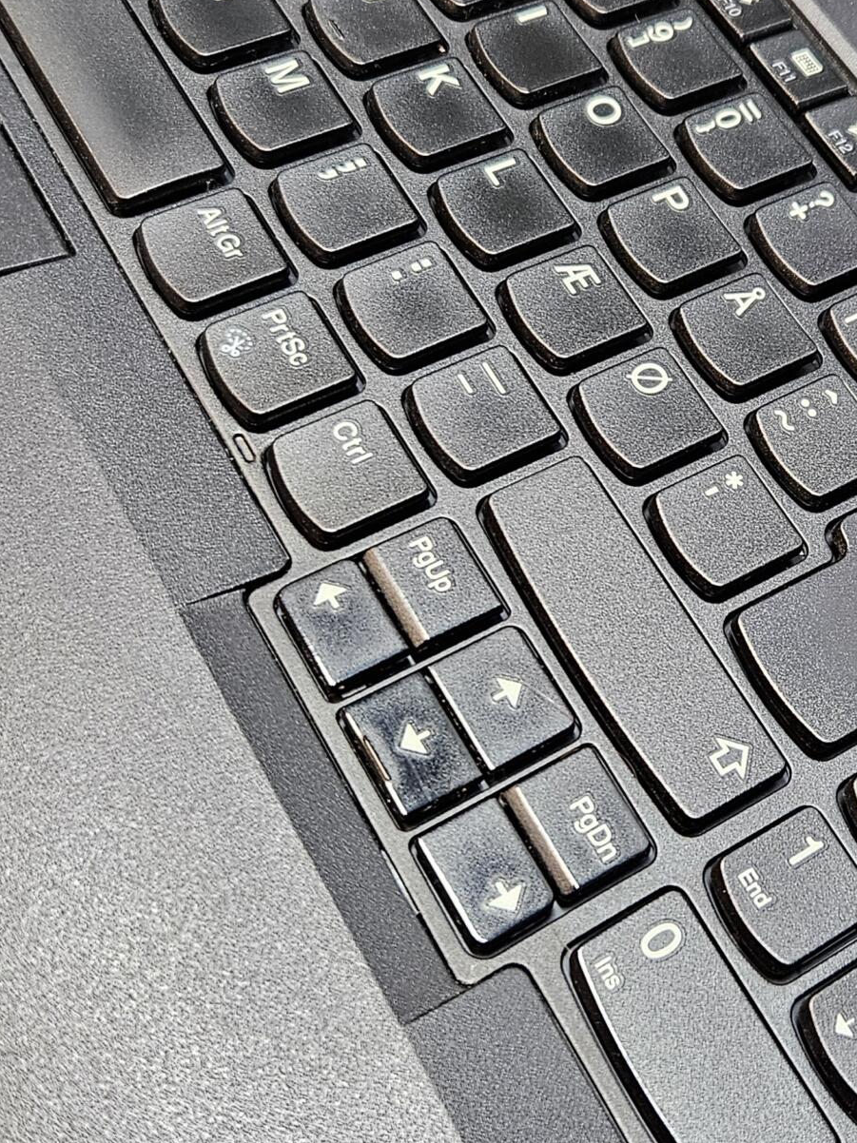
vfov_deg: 38.8
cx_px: 728
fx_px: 1618
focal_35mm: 49
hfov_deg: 28.8
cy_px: 492
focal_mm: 5.4
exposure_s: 1/100
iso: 320
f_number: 1.8
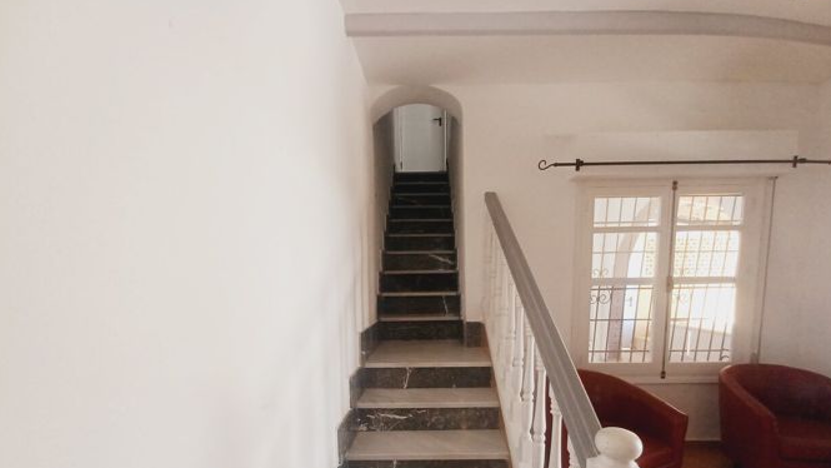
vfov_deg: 68.3
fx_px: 331
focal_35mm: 15
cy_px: 317
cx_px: 429
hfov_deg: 103.0
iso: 80
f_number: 2.2
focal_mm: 1.42
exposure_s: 1/50
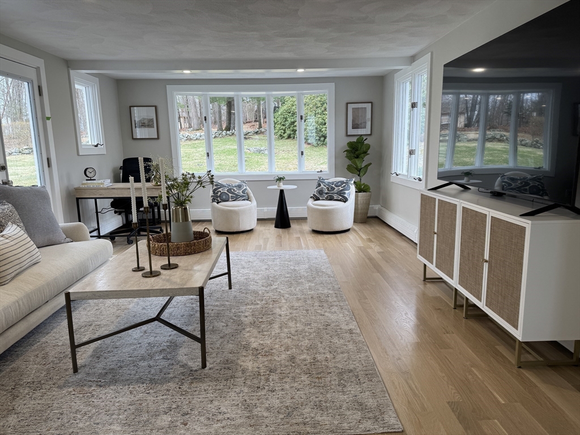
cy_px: 218
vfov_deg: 56.8
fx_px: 402
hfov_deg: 71.6
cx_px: 290
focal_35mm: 24
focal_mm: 6.76
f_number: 1.78
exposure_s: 1/120
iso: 64
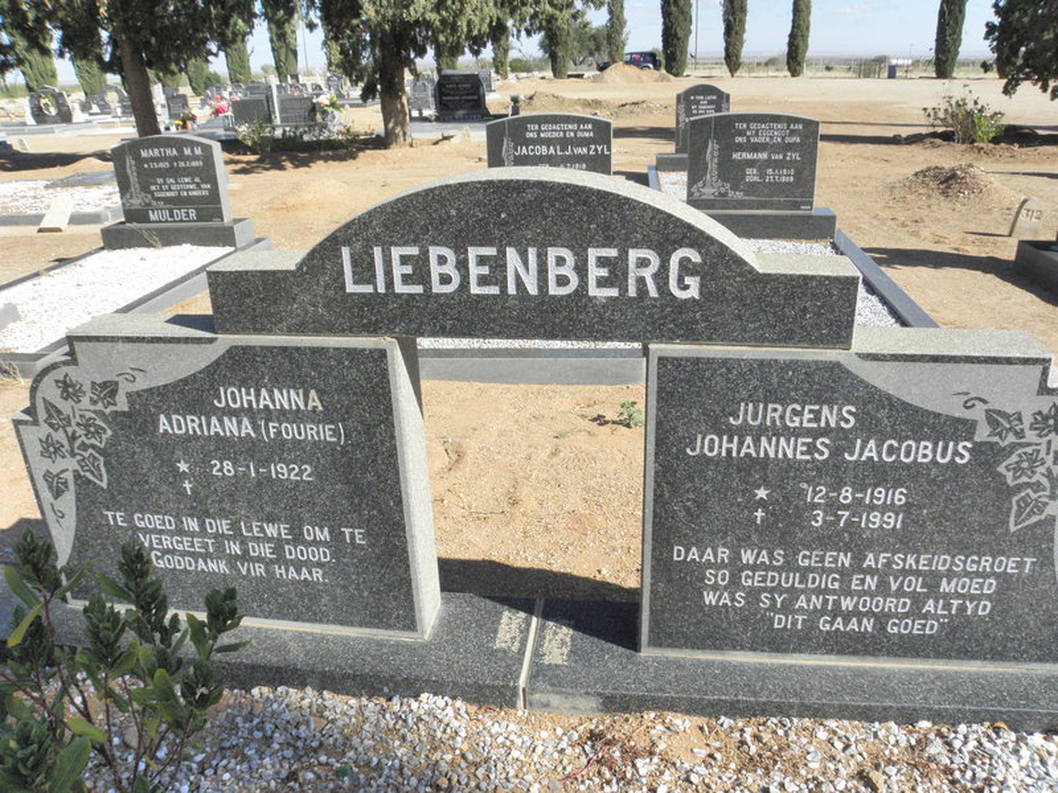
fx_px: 795
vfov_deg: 53.1
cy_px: 396
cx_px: 529
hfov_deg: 67.3
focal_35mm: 26
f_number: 6.3
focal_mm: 4.6
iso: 200
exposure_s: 1/640
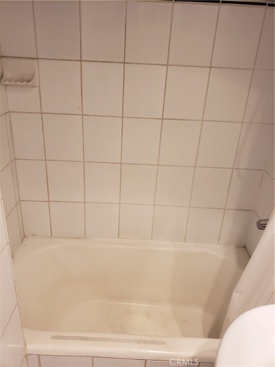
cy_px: 184
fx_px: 275
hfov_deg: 53.1
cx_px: 138
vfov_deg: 67.3
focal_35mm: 26
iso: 250
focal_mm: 4.3
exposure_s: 1/30
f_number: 2.4
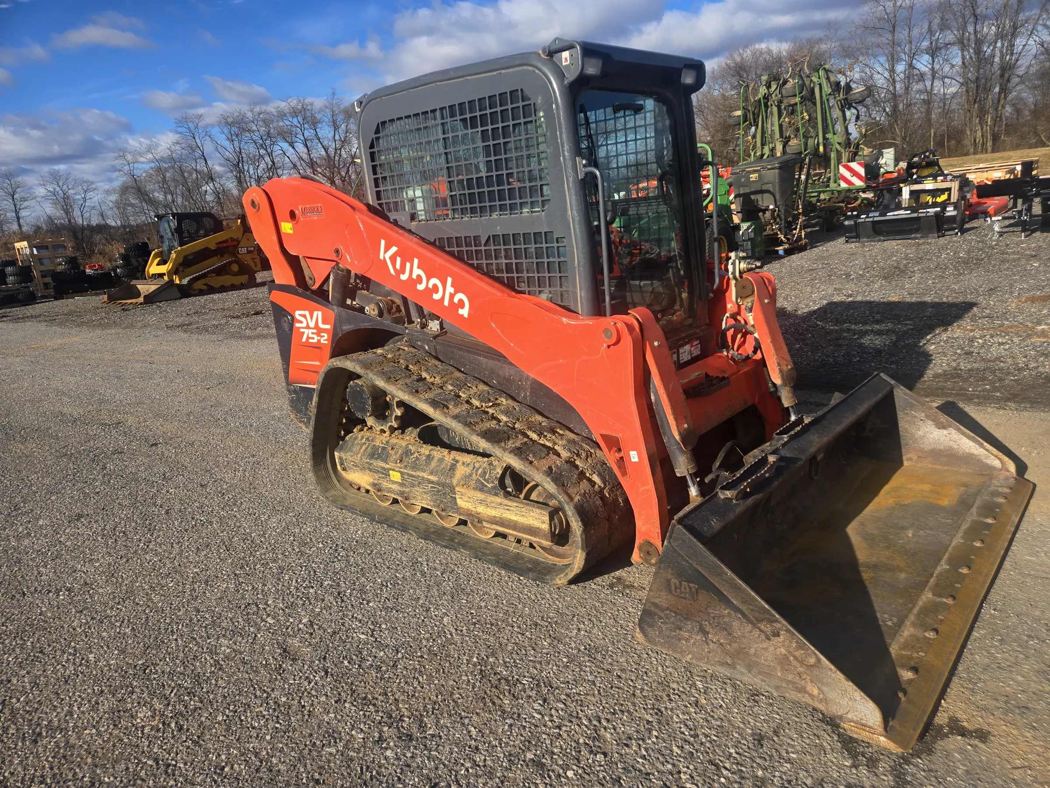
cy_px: 394
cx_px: 525
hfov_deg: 73.9
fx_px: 698
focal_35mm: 23
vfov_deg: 58.9
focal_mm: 5.4
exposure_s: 1/2027
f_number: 1.8
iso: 25
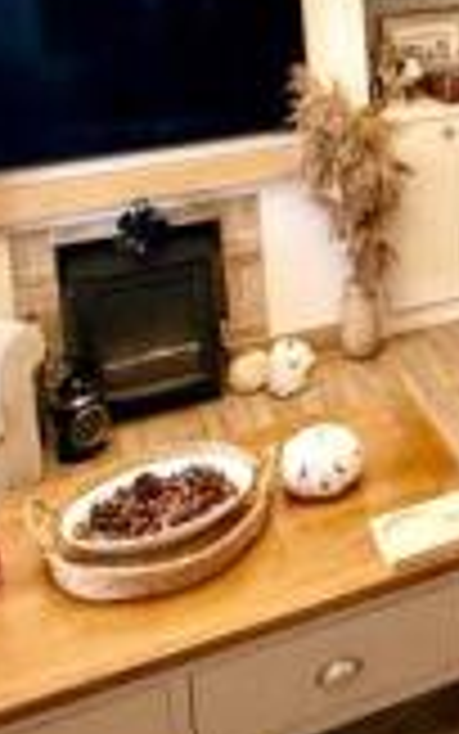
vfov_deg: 34.4
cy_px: -16
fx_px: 1060
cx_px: 560
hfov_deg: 22.4
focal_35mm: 53
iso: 500
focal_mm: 2.22
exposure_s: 1/100
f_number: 2.2
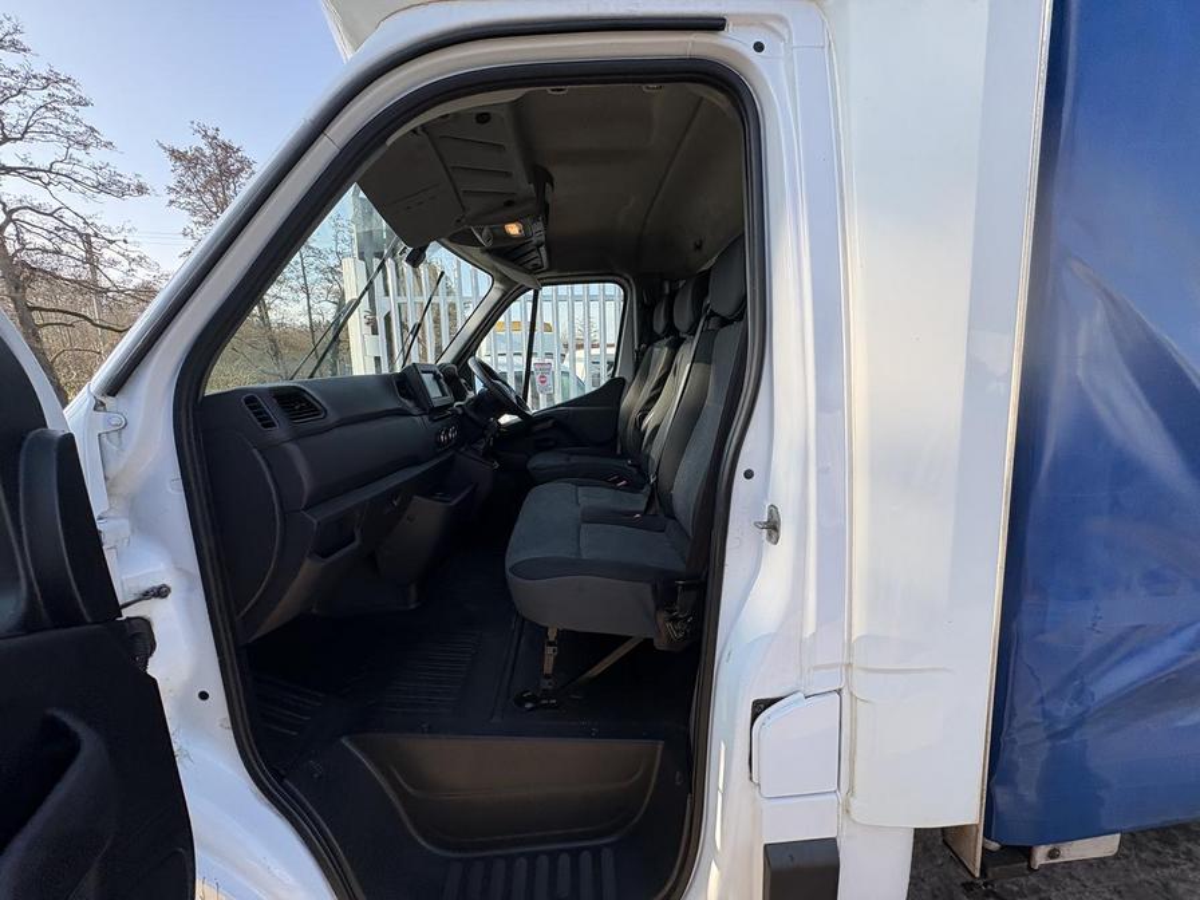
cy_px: 450
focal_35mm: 14
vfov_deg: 85.7
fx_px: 485
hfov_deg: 102.1
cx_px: 600
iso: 40
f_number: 2.2
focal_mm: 2.22
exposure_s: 1/322
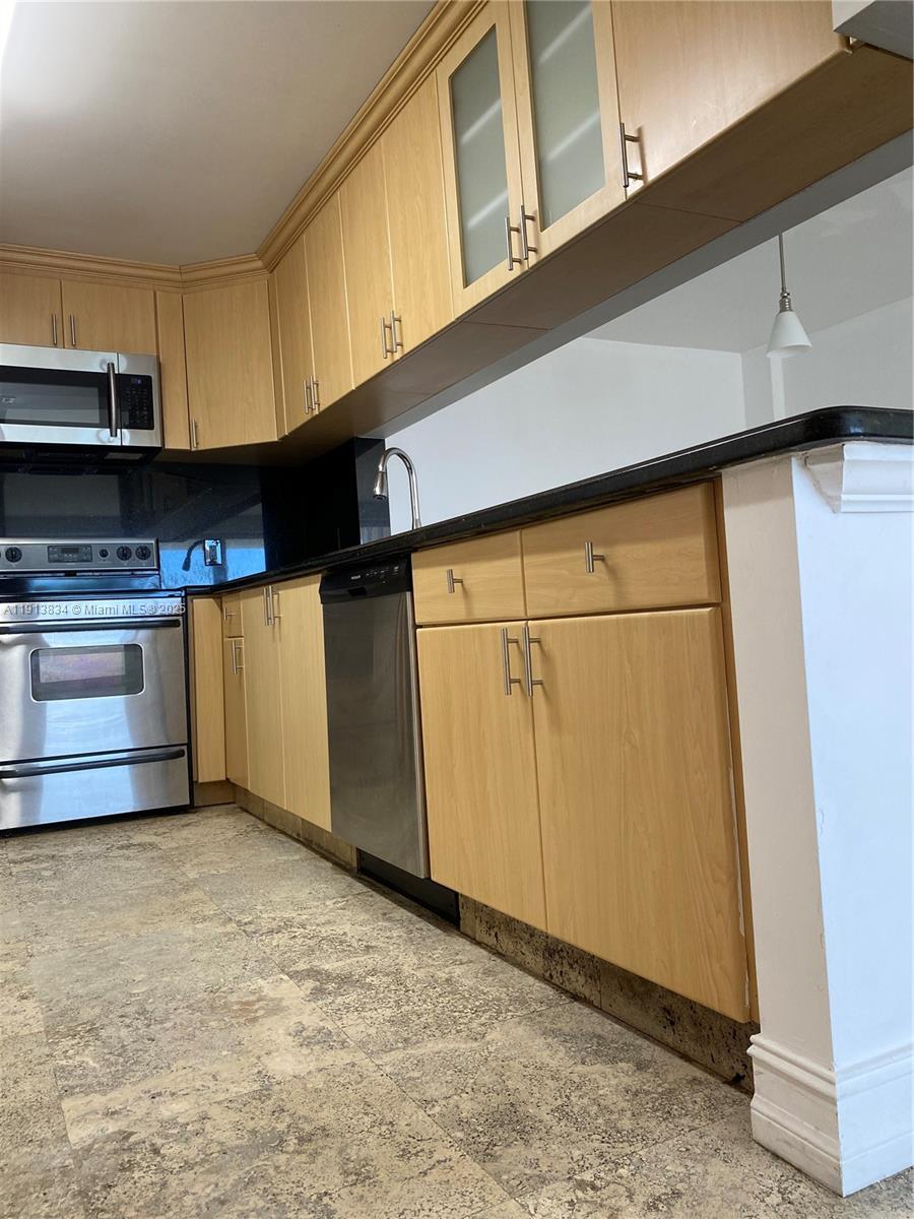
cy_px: 610
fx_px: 915
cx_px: 457
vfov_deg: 67.3
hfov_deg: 53.1
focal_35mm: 26
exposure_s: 1/120
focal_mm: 4.25
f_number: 1.8
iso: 125
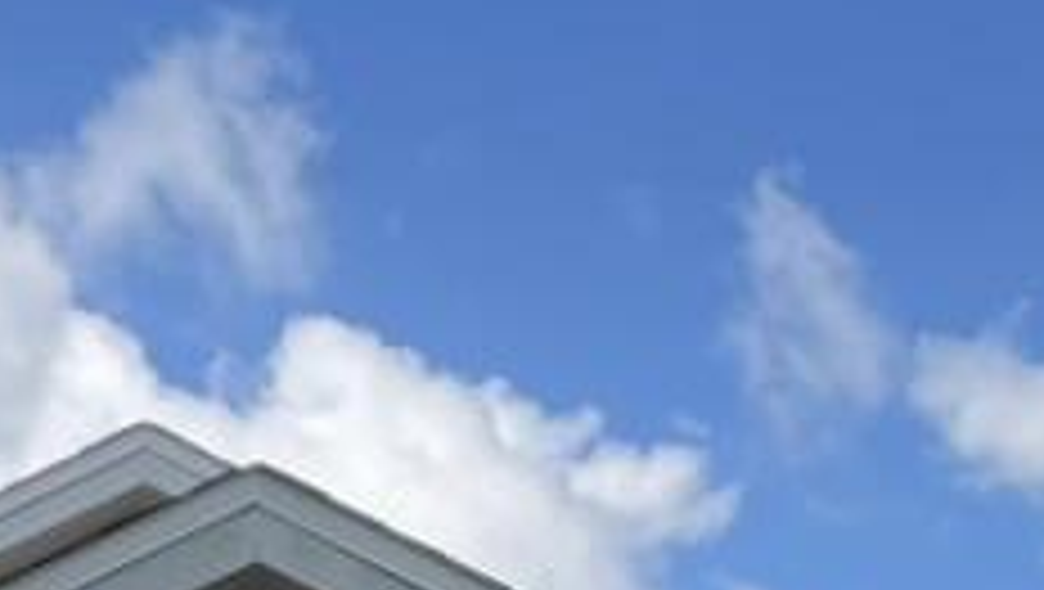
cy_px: 1500
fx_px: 3464
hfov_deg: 16.9
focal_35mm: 125
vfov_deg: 8.7
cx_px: 86
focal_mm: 4.2
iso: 32
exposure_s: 1/2212
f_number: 1.6
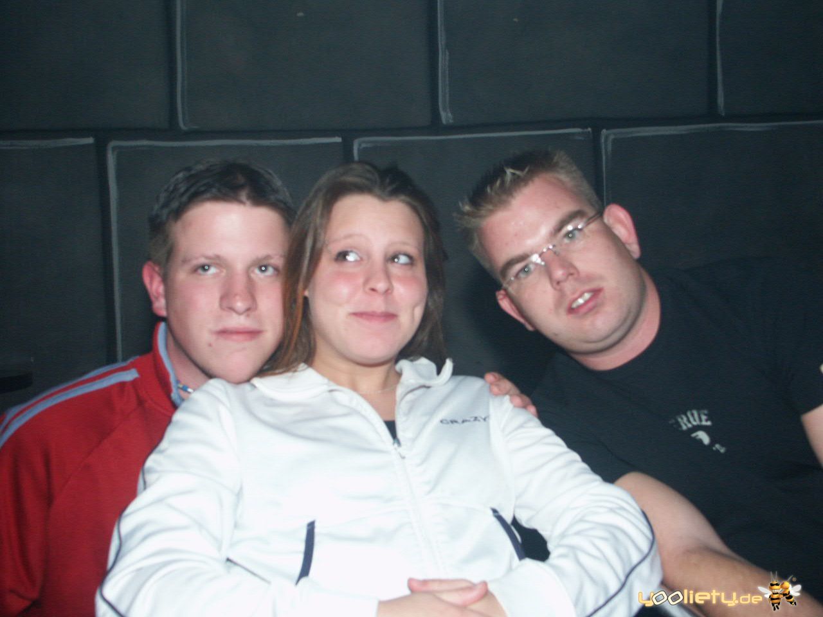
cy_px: 308
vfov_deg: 36.0
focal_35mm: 40
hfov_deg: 46.8
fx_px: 951
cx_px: 412
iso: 200
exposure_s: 1/45
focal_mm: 10.49
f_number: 2.8
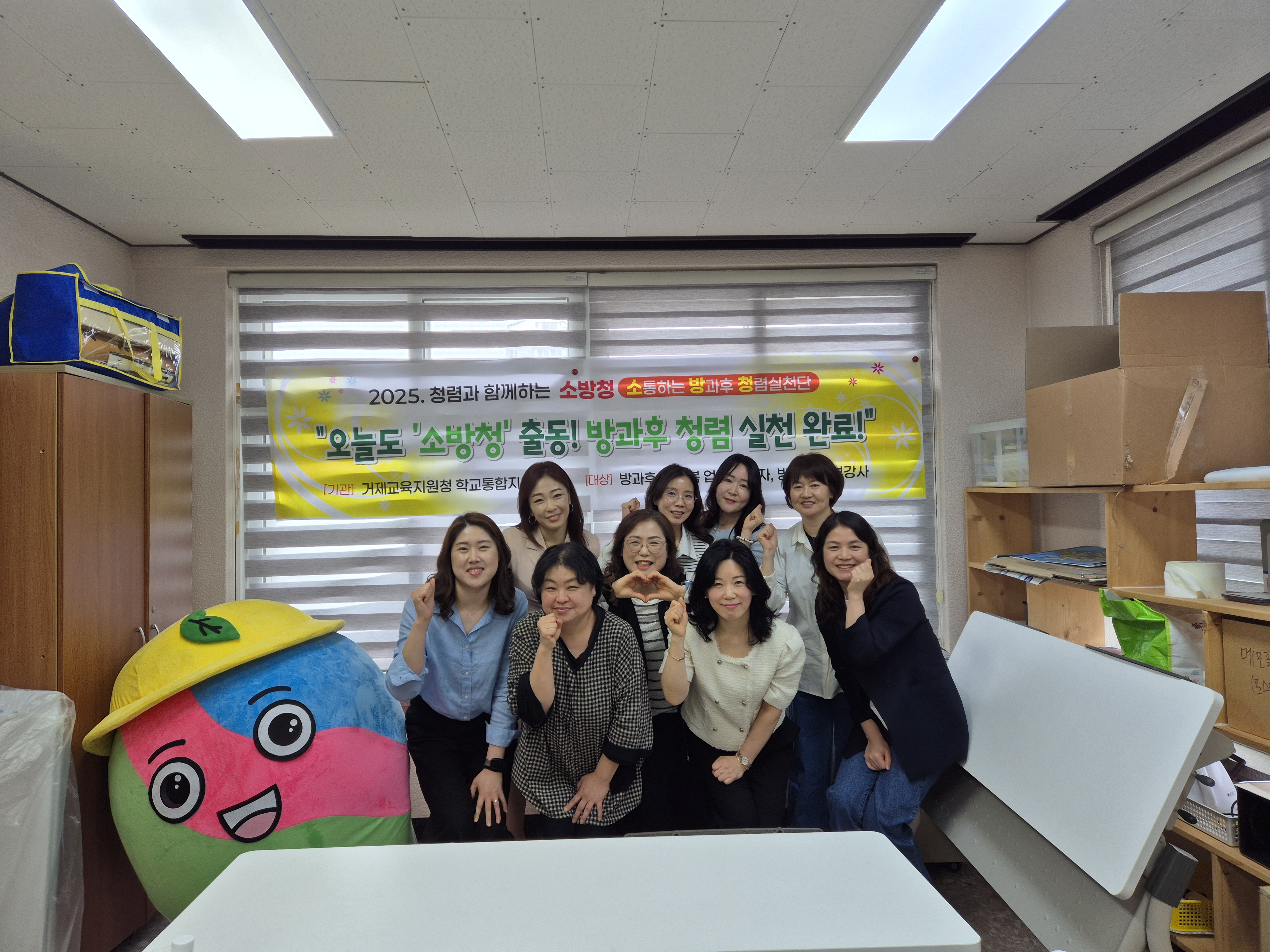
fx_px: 844
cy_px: 476
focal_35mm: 23
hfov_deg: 73.9
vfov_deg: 58.9
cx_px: 635
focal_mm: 5.4
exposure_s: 1/180
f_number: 1.8
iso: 40
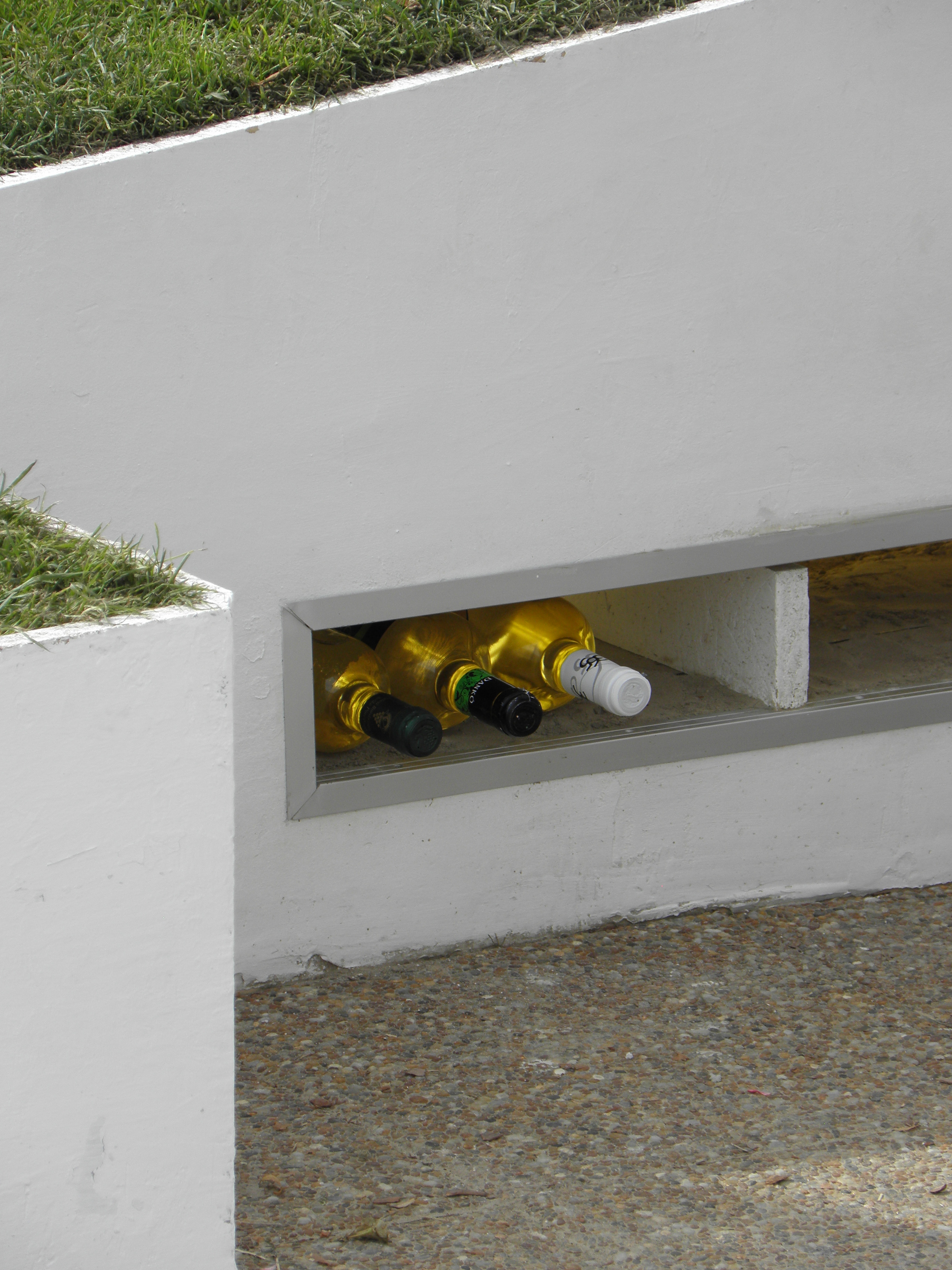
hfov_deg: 5.3
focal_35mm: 278
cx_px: 491
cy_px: 641
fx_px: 10194
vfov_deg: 7.1
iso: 64
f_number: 4.5
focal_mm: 45.85
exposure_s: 1/320
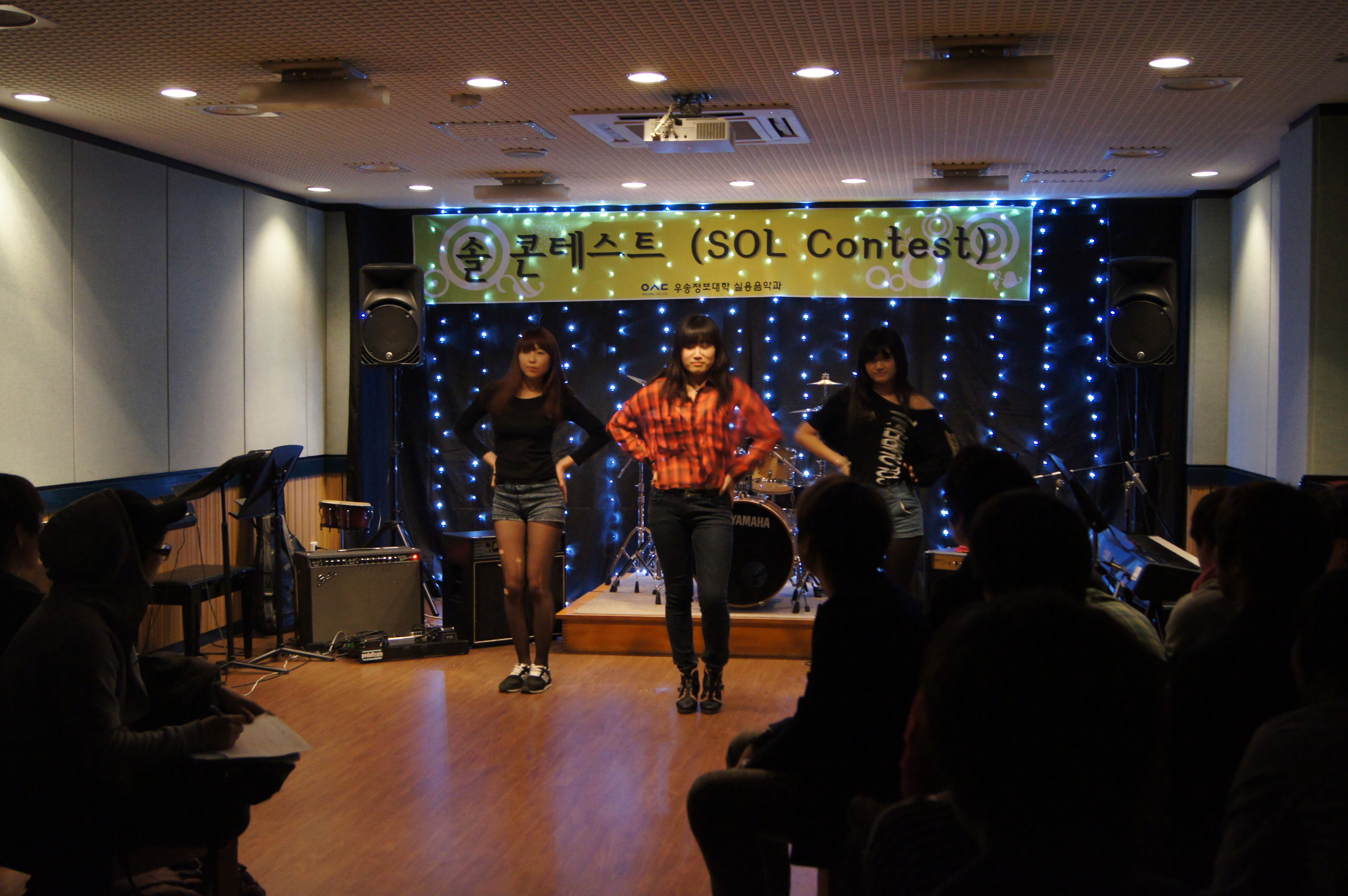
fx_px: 1459
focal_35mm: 39
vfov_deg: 34.1
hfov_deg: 49.6
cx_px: 674
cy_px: 448
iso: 1600
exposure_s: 1/15
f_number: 4.5
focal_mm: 26
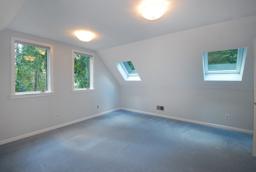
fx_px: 107
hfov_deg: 100.3
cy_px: 86
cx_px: 128
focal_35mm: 15
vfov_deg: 77.5
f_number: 4
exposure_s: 1/50
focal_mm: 10
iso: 500
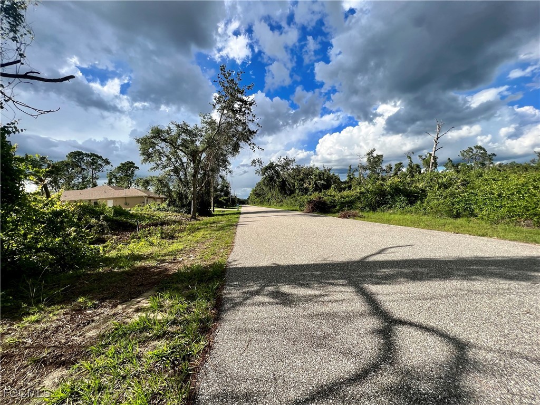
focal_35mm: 13
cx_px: 270
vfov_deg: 89.9
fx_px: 203
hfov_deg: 106.2
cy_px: 202
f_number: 1.8
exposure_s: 1/1468
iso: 32
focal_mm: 1.57
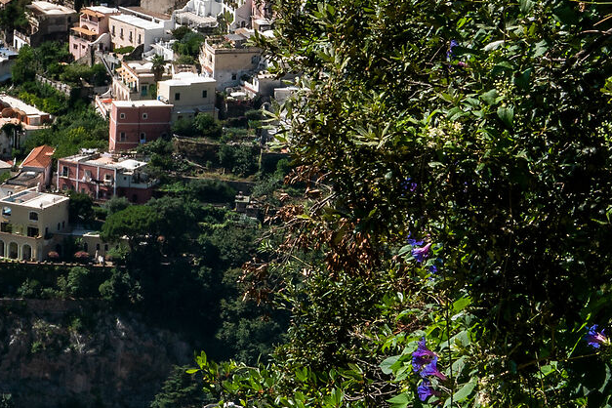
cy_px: 168
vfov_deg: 6.8
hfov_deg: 9.9
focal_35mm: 201
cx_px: -293
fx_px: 3415
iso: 100
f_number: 16
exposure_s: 1/160
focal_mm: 35
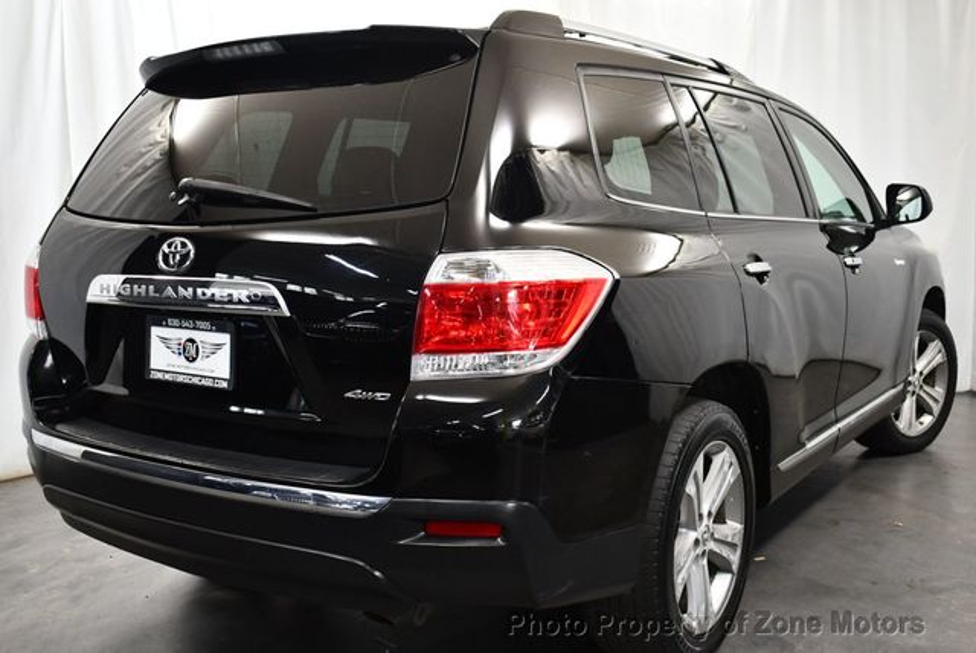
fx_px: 1085
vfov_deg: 33.5
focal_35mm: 40
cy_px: 326
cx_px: 488
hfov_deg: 48.4
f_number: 3.5
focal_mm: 20
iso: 1250
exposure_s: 1/125
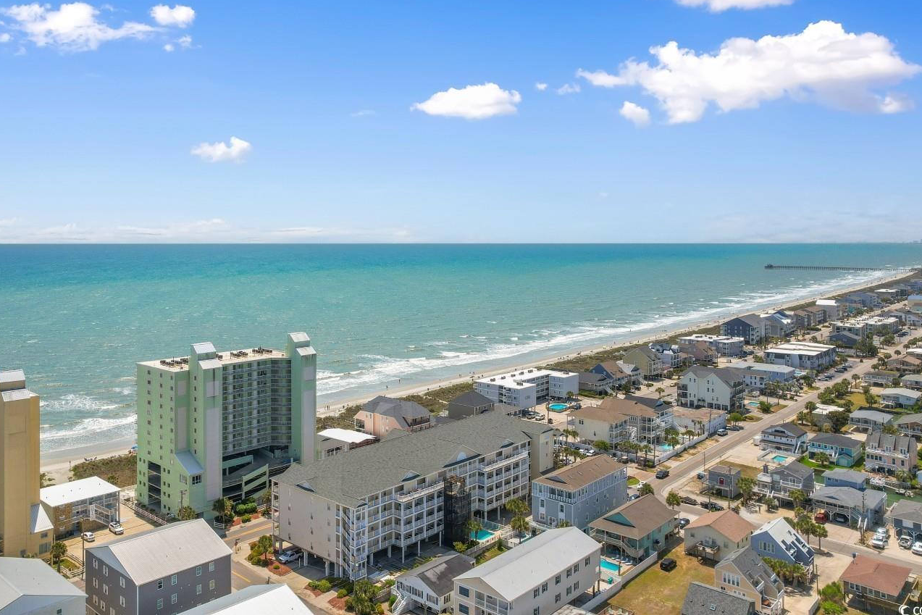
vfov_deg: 45.9
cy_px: 225
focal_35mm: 28
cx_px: 359
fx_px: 717
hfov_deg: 64.7
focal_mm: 8.38
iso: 100
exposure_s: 1/640
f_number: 2.8
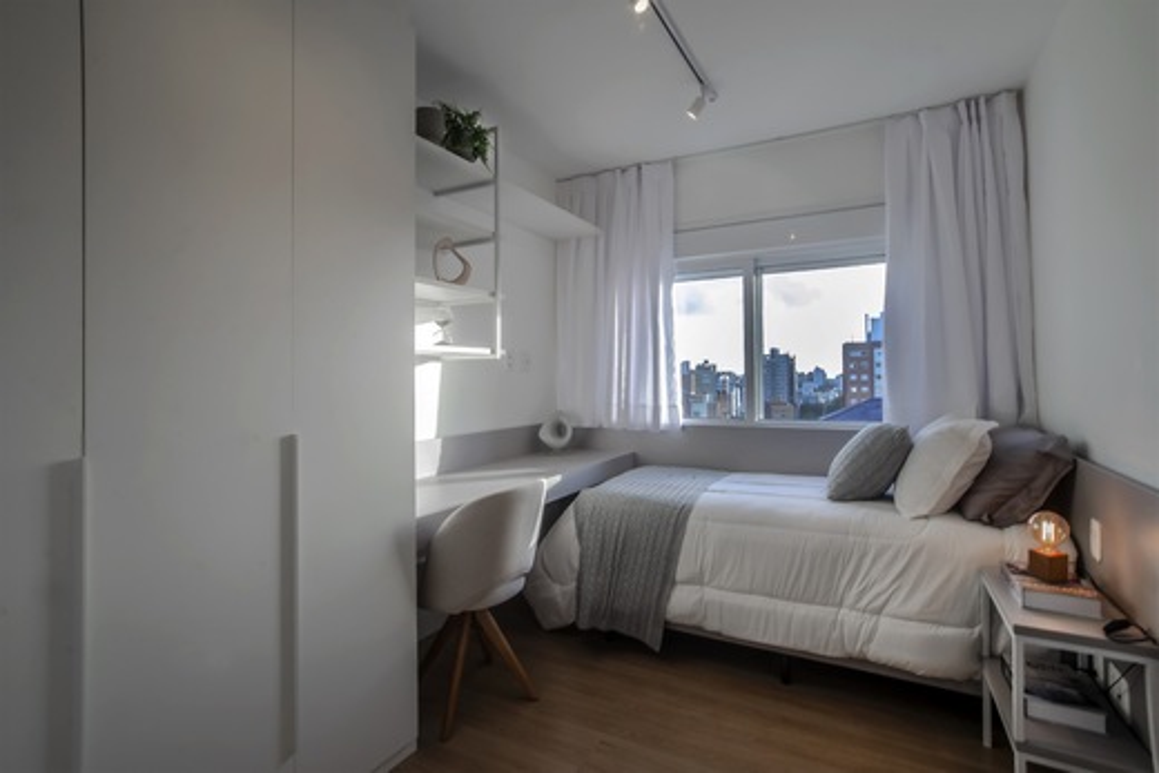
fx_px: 483
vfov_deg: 77.4
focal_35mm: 15
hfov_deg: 100.4
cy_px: 386
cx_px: 580
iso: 100
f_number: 20
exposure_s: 1/4
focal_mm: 10
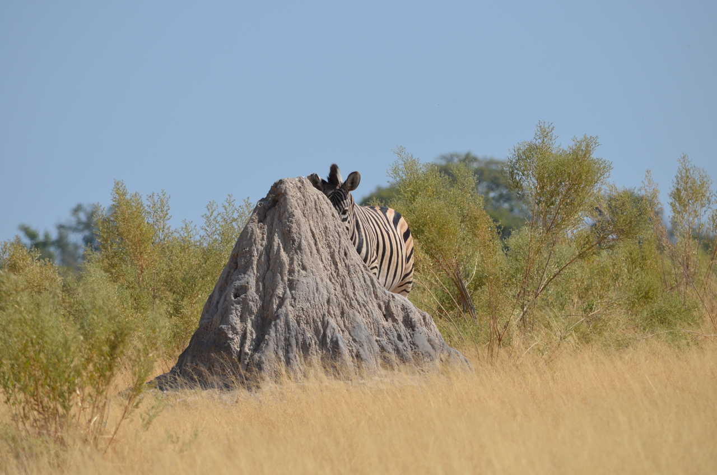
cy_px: 238
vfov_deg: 3.0
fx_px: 8945
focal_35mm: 450
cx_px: 358
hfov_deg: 4.6
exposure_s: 1/800
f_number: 8
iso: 200
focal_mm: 300
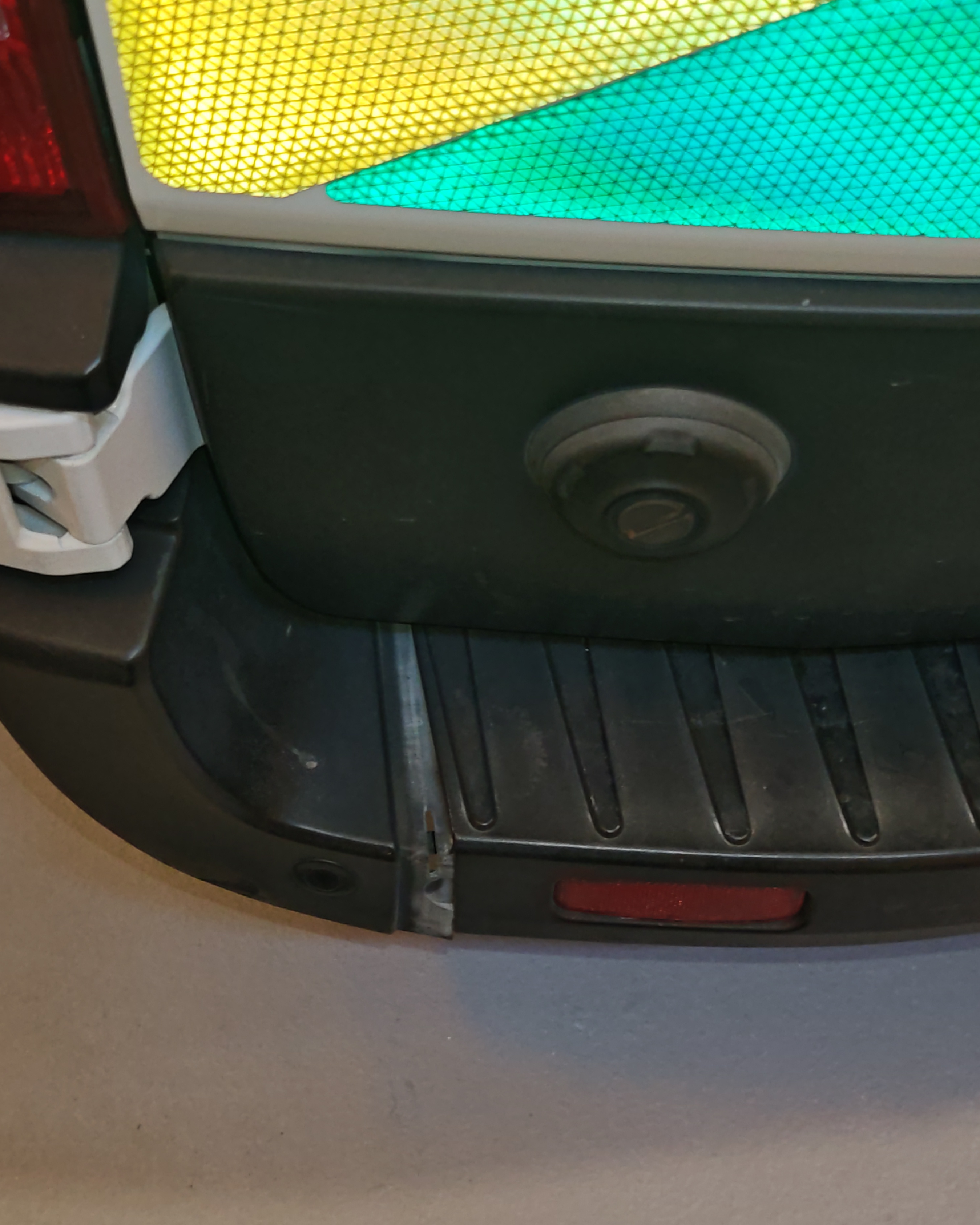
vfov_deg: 36.6
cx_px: 453
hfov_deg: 29.7
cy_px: 699
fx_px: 1849
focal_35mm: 51
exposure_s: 1/50
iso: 100
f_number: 1.4
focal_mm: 6.83
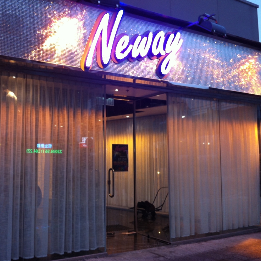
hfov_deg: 39.8
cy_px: 132
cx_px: 99
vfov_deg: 40.0
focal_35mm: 42
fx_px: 358
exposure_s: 1/24
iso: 80
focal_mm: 3.85
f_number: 2.8
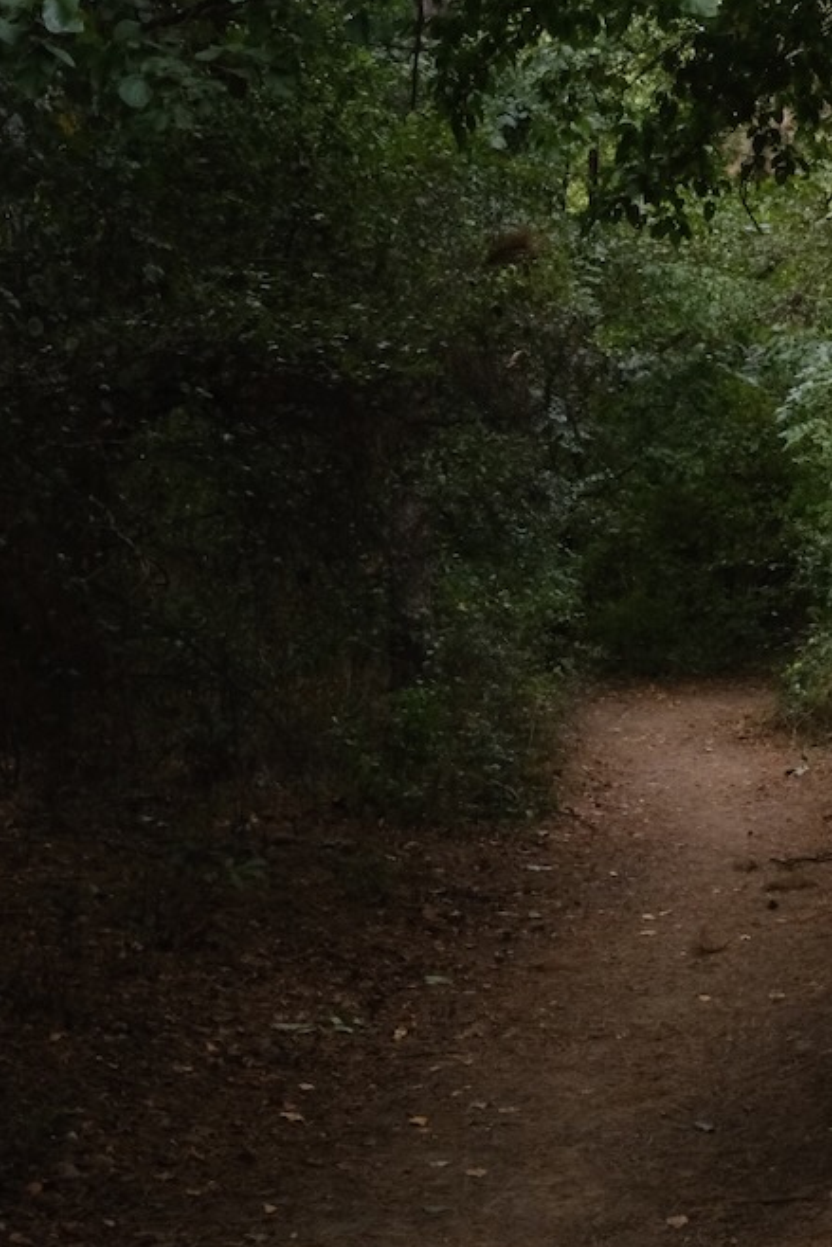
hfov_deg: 19.5
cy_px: 447
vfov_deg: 28.7
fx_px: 2425
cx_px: 459
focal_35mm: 70
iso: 3200
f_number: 22
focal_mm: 24.3
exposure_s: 1/100
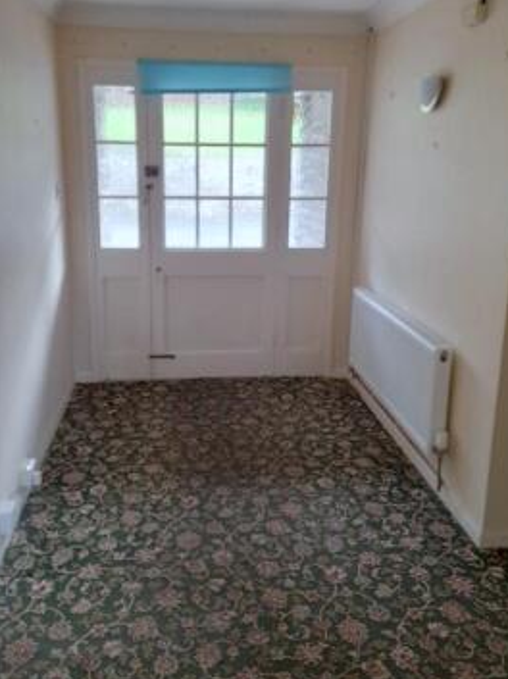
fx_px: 608
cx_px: 235
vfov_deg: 58.2
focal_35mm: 31
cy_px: 293
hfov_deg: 45.3
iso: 320
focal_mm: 4.6
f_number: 2
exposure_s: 1/50
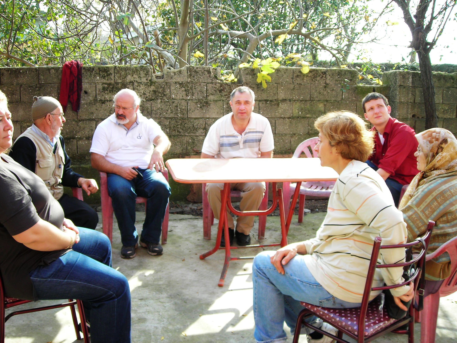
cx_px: 228
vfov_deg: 37.7
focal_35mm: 38
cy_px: 172
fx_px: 502
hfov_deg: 49.0
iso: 50
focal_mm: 6.3
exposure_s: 1/72.4
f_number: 3.2
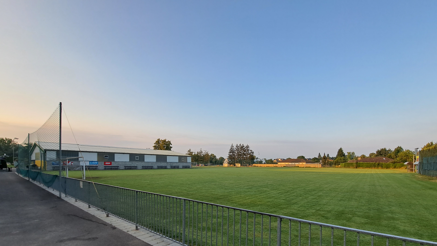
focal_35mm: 15
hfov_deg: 102.9
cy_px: 168
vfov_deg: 68.2
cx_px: 229
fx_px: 174
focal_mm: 1.74
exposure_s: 1/256
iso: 50
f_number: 2.2
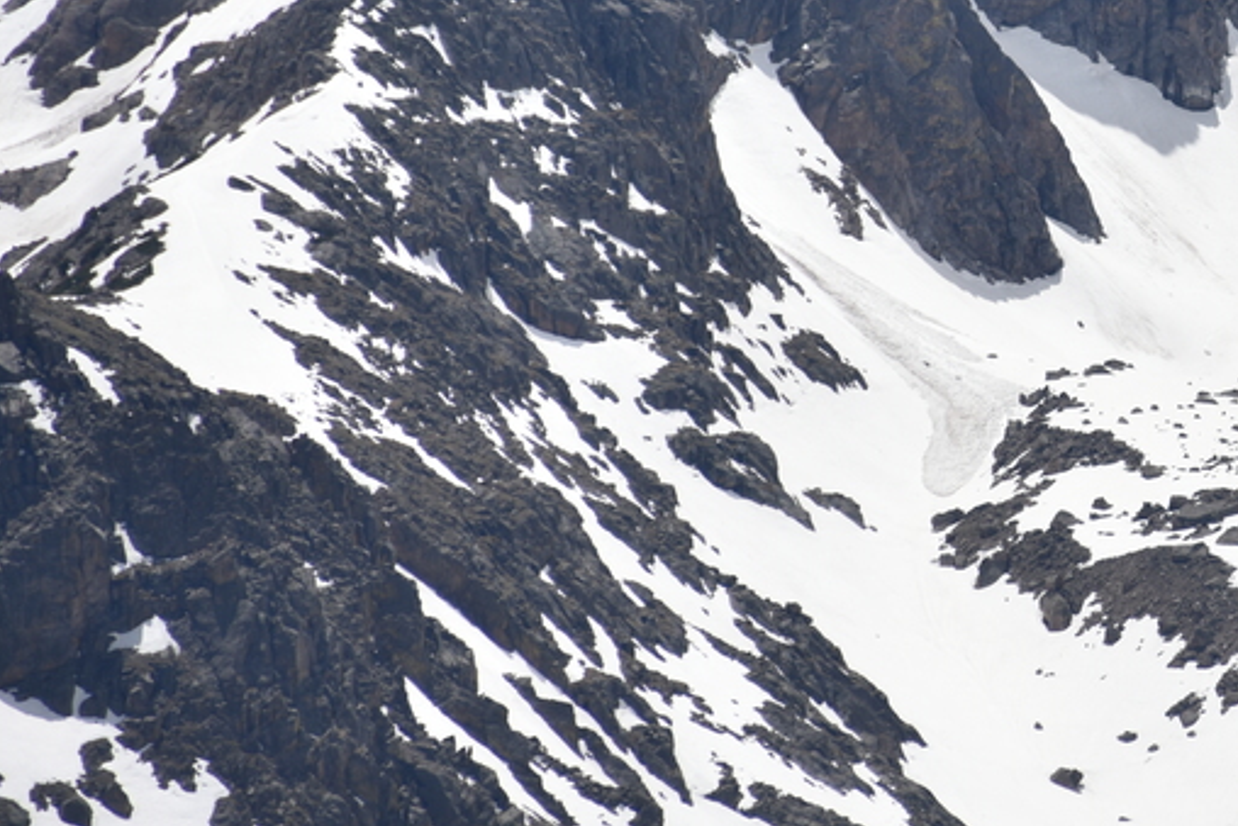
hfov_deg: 2.7
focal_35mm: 756
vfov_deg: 1.8
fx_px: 26004
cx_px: 1314
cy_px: 100
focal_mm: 300
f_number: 8
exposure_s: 1/640
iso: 100
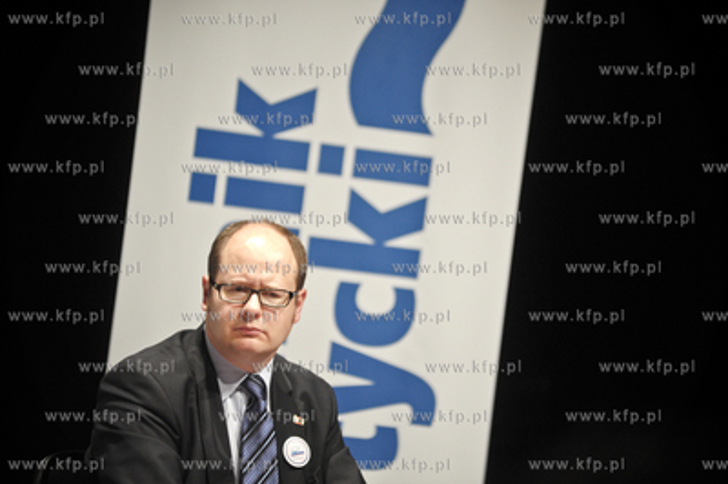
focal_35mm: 200
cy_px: 242
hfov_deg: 10.3
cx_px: 364
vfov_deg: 6.9
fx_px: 4041
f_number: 3.2
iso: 1600
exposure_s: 1/200
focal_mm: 200
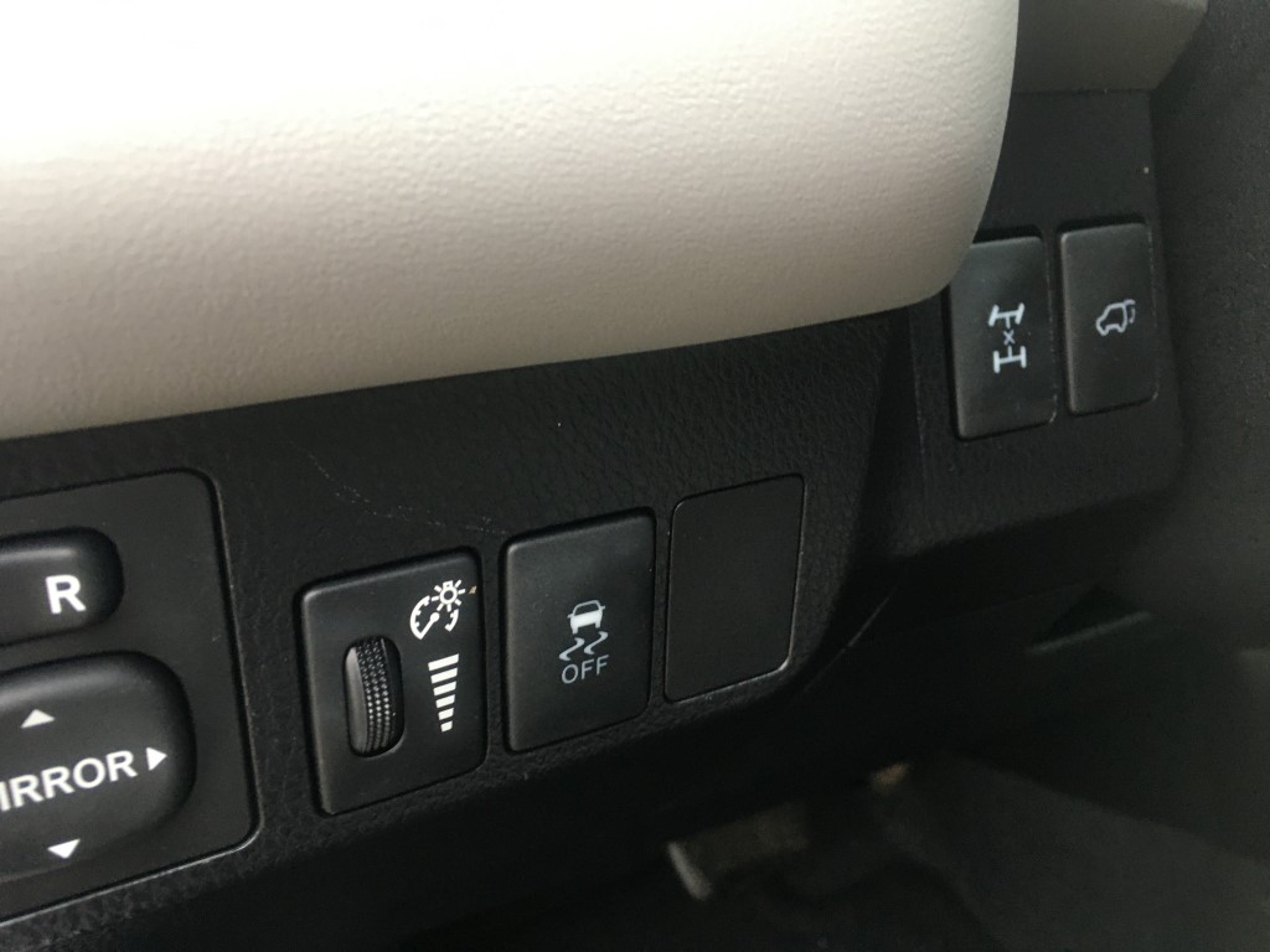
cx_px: 635
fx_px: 1064
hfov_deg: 61.7
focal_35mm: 29
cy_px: 476
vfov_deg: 48.2
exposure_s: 1/30
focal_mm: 4.15
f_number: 2.2
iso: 100
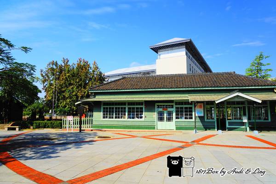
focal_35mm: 24
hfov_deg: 73.7
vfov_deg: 53.1
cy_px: 92
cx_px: 138
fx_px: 184
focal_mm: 16
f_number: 7.1
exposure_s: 1/200
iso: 100
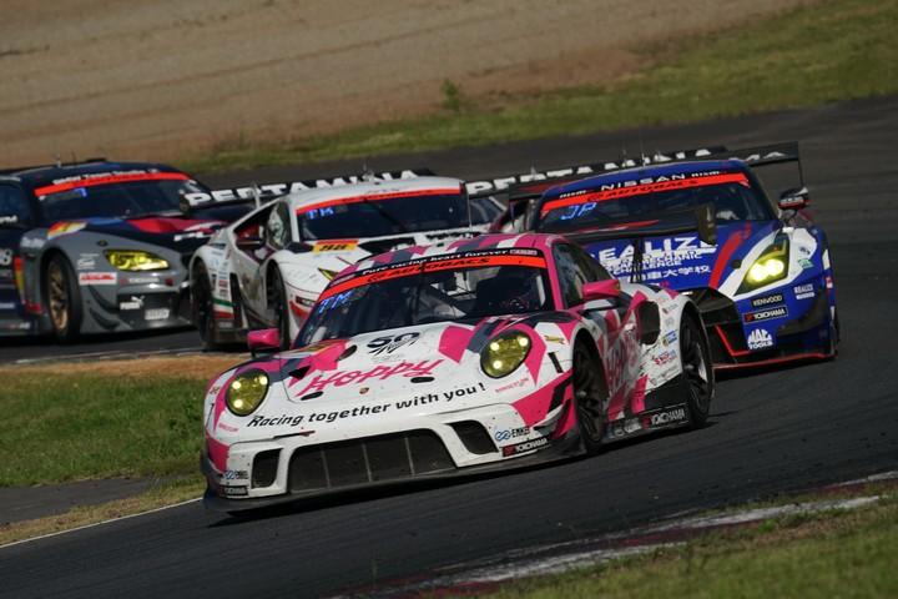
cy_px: 300
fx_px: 14965
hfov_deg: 3.4
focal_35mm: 600
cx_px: 449
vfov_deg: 2.3
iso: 200
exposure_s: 1/800
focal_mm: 600
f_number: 11
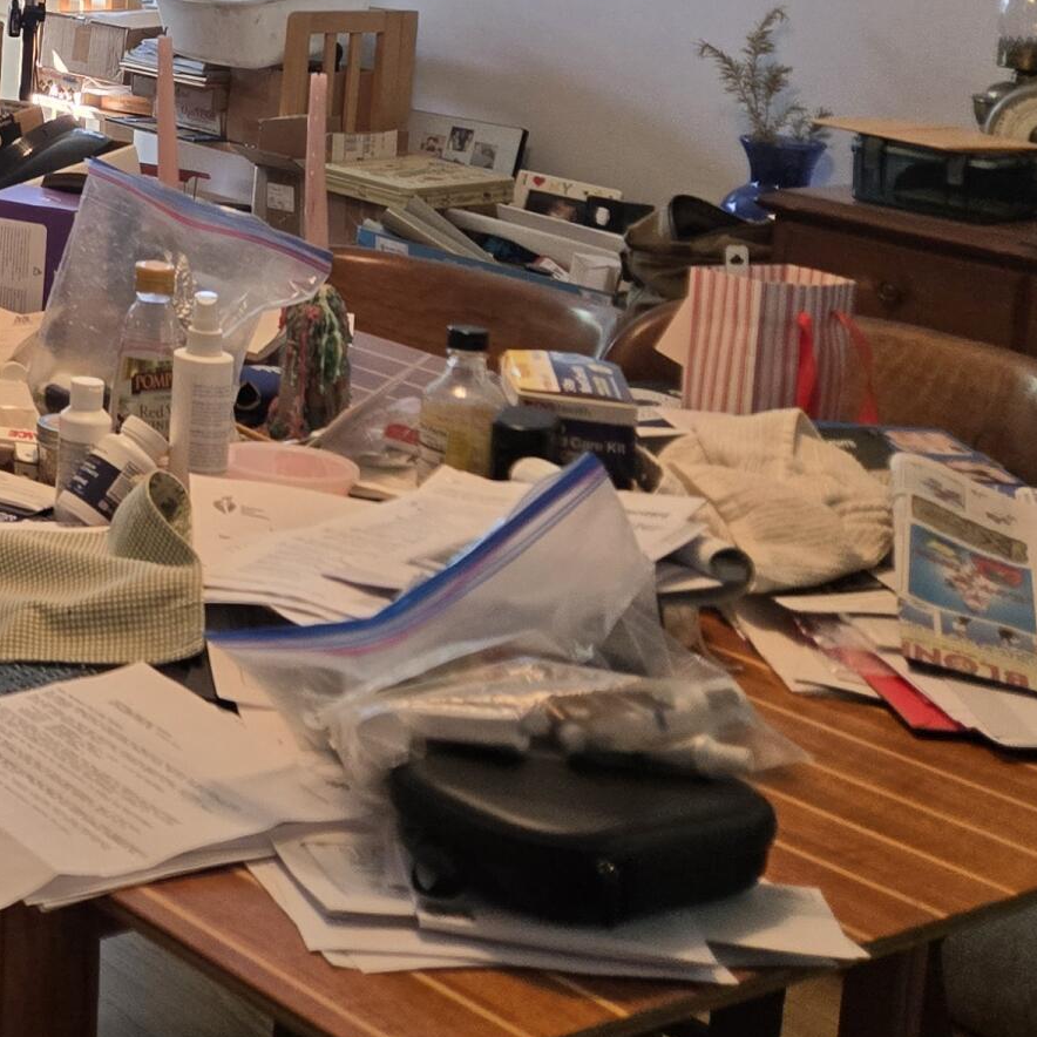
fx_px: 2339
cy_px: -13
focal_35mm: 69
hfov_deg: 21.8
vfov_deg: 23.9
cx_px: -404
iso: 160
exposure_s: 1/120
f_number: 1.8
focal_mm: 5.4
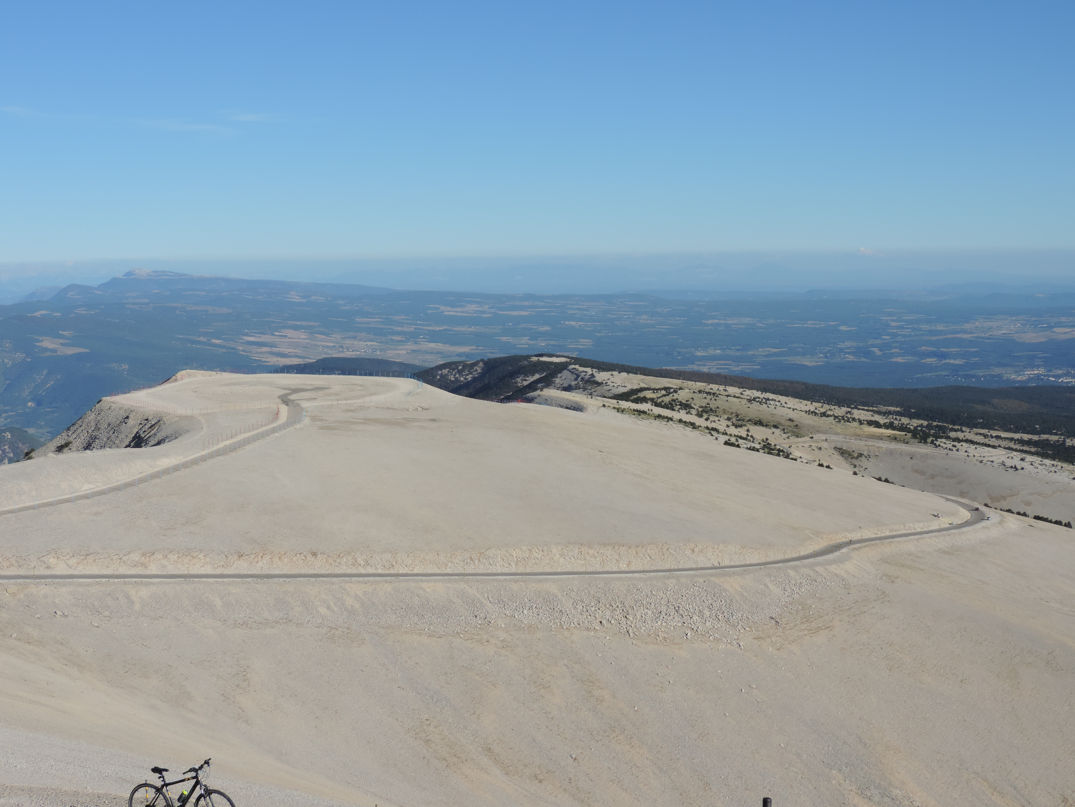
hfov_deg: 38.2
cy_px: 404
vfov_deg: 29.1
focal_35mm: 50
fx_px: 1553
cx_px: 538
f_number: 3.6
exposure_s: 1/1250
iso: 80
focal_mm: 8.9
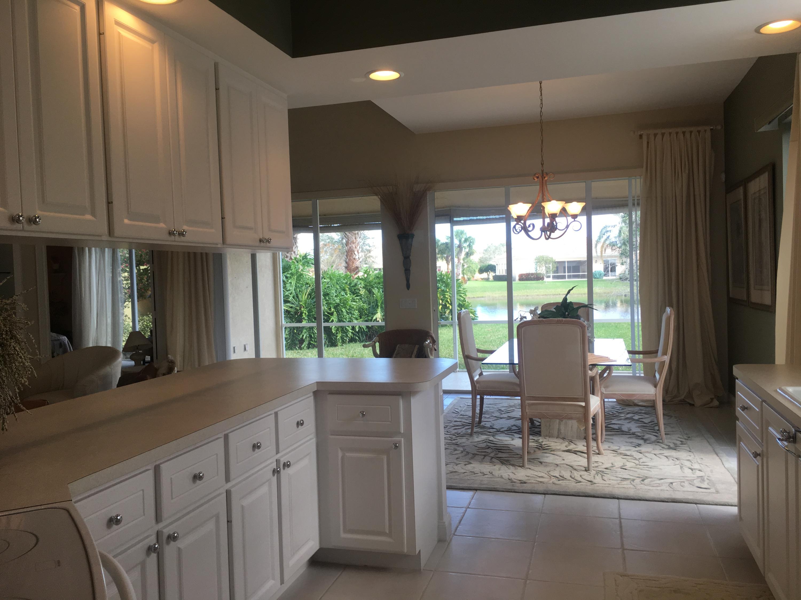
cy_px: 300
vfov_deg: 48.2
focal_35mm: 29
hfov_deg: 61.7
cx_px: 400
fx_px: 671
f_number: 2.2
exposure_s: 1/120
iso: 40
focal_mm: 4.15
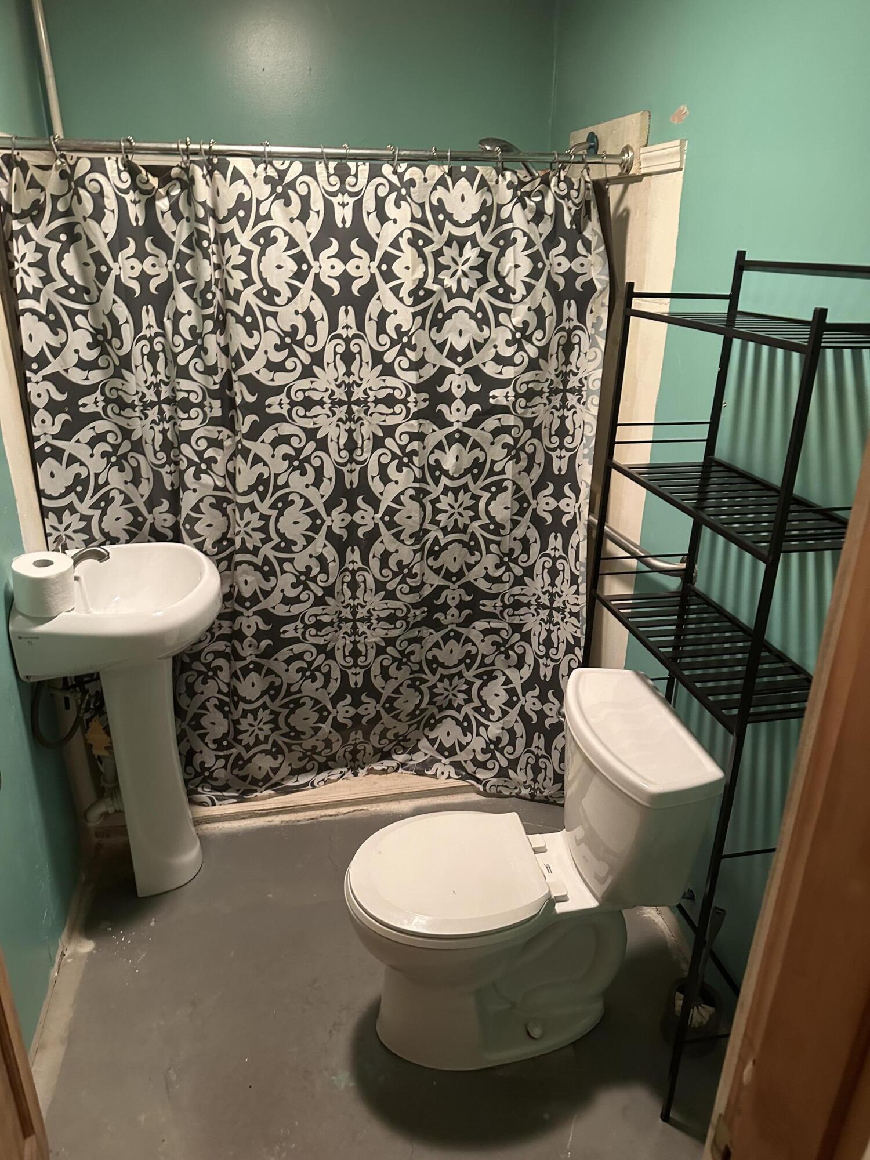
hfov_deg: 56.8
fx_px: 804
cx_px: 435
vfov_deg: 71.6
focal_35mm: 24
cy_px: 580
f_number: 1.78
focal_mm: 6.86
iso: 640
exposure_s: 1/40
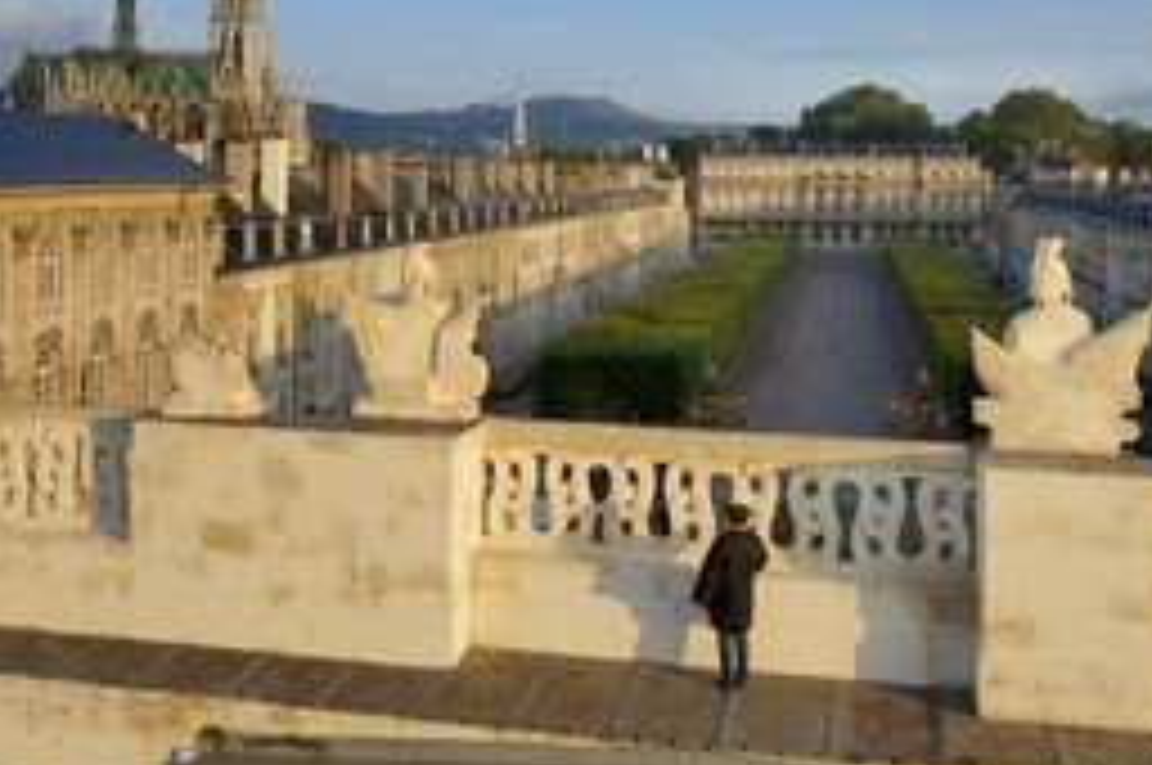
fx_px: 1470
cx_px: 504
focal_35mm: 46
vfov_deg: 28.6
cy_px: 158
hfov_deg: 42.7
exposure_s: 1/200
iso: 200
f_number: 11
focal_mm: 28
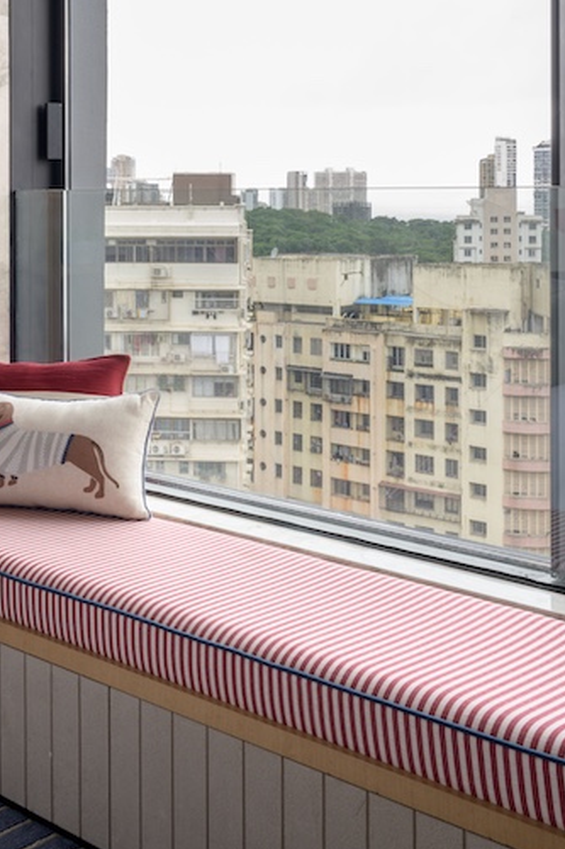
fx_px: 1272
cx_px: 114
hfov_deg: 24.6
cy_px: 239
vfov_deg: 36.2
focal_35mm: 54
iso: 100
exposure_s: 1/3
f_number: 22
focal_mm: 30
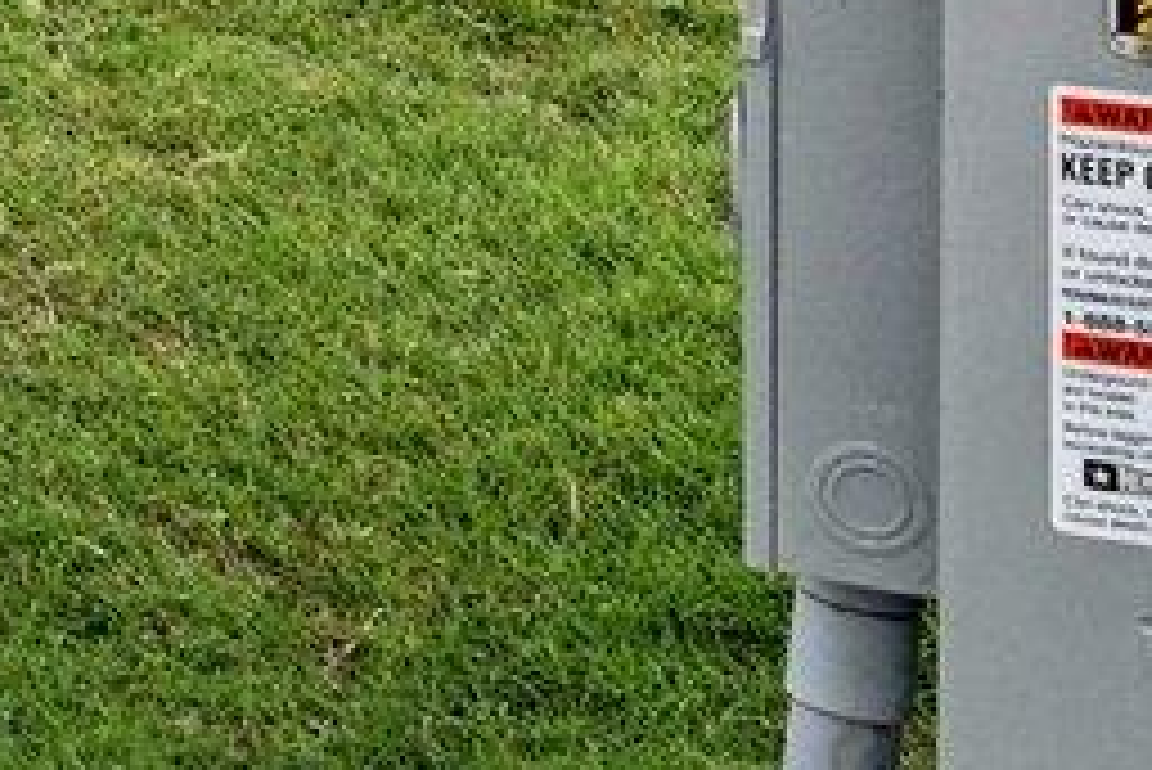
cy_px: -1884
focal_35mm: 160
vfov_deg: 7.2
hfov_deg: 10.3
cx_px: -1998
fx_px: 5123
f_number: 8
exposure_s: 1/640
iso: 400
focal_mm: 20
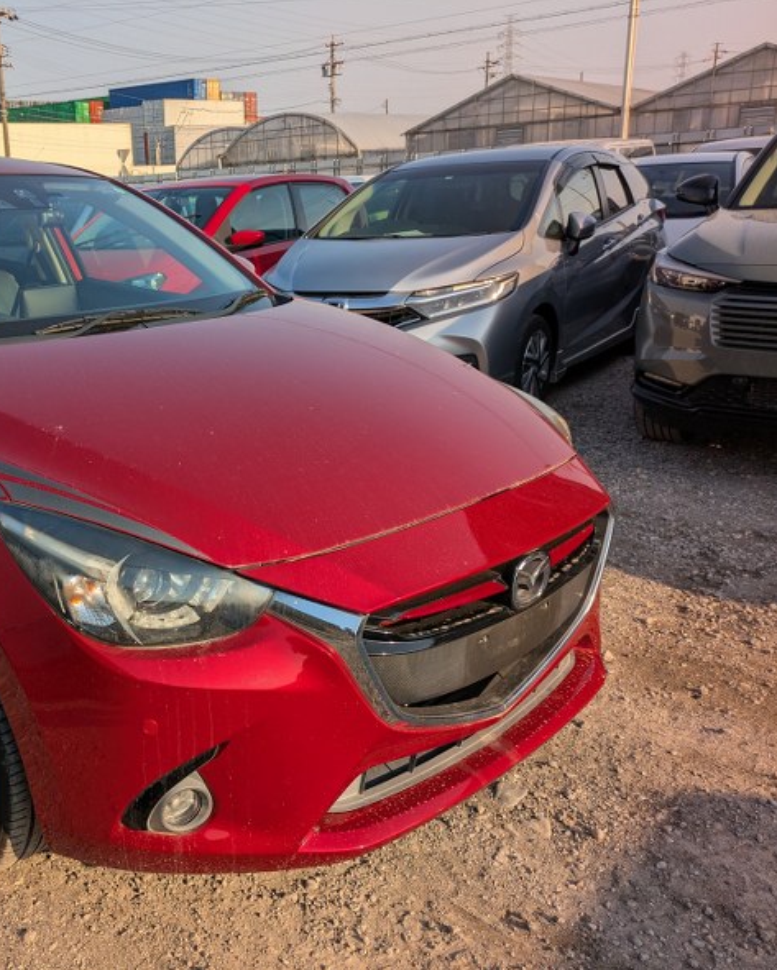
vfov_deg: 54.2
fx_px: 948
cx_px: 162
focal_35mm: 33
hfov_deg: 42.7
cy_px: 484
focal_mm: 5.43
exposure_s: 1/2222
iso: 49
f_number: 1.89
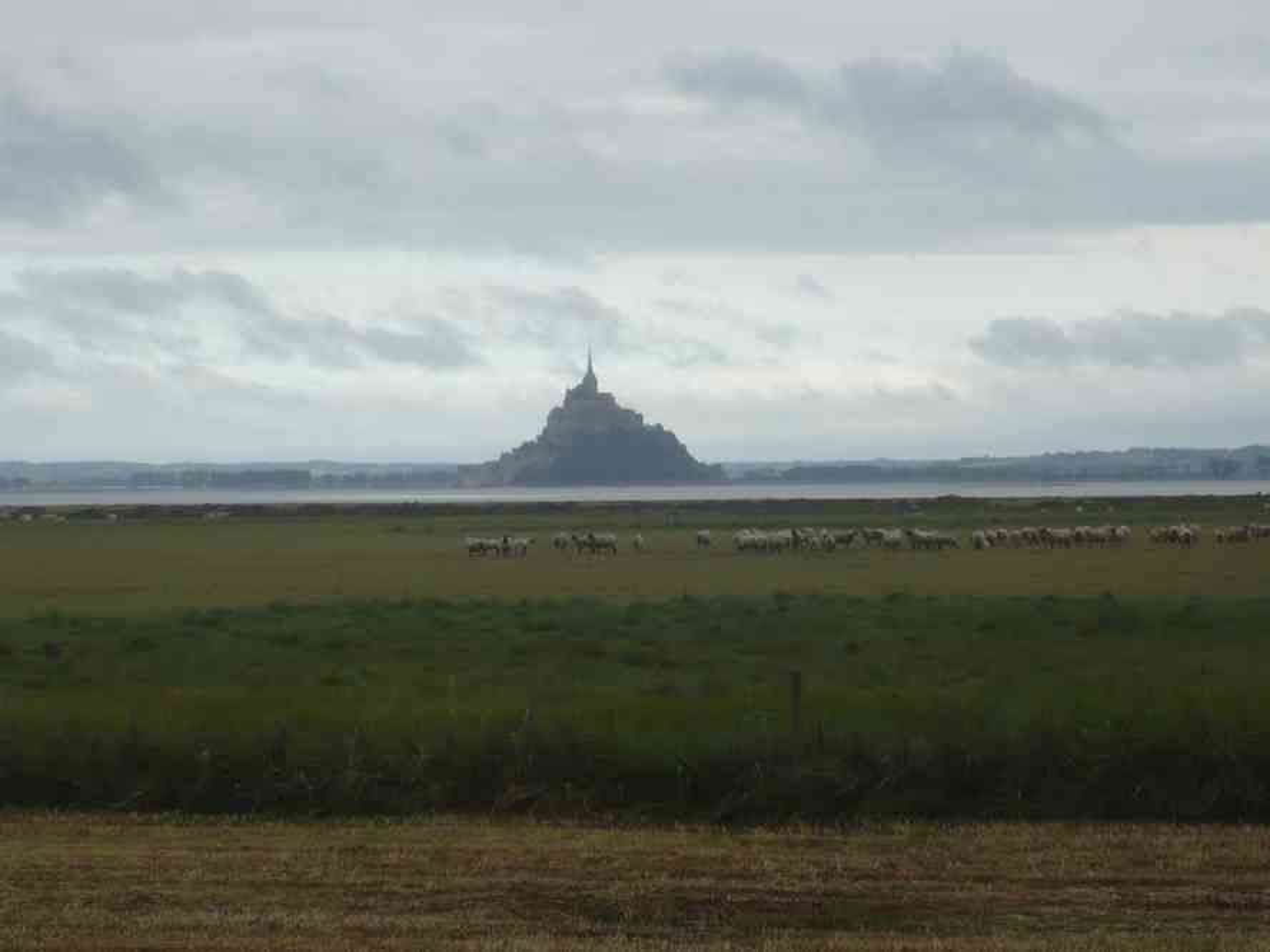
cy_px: 476
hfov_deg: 12.4
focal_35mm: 159
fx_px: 5833
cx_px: 635
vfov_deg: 9.3
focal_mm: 17.4
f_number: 5
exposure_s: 1/250
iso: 100
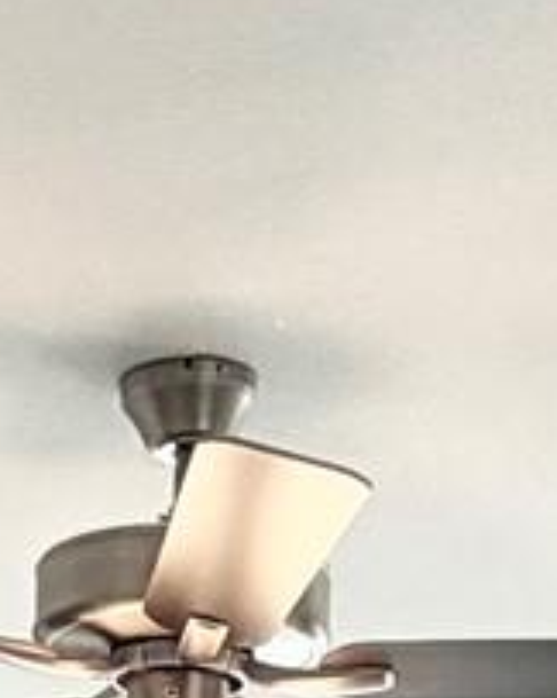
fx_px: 2848
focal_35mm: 138
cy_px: 1829
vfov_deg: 11.0
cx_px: 107
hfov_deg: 11.1
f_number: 2.2
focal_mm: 2.22
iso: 50
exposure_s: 1/161
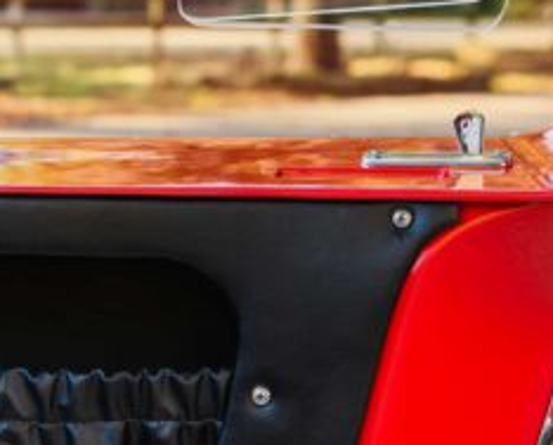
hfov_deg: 11.6
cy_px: 37
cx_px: -9
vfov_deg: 9.4
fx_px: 2689
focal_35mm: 164
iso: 640
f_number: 3.5
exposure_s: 1/125
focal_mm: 40
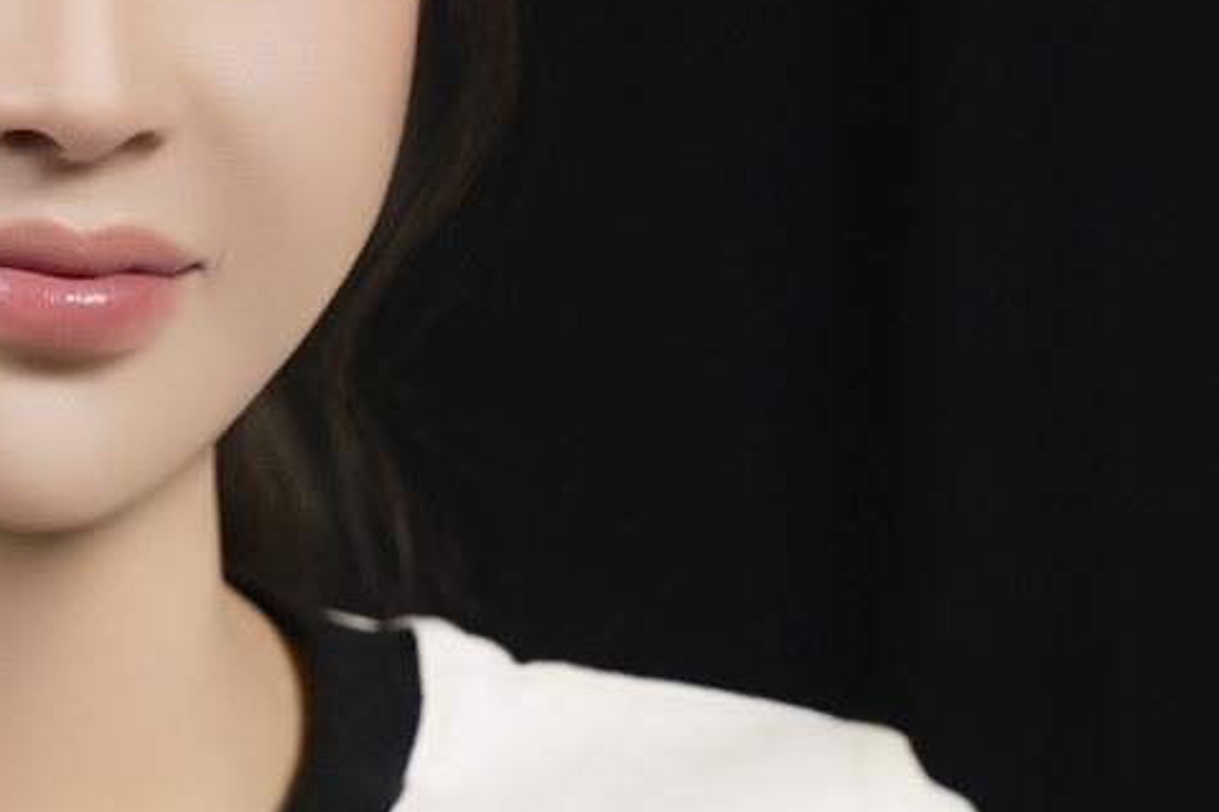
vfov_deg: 2.3
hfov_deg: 3.5
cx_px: 685
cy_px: 314
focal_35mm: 585
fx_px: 19801
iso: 1600
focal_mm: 140
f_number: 2.8
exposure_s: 1/200
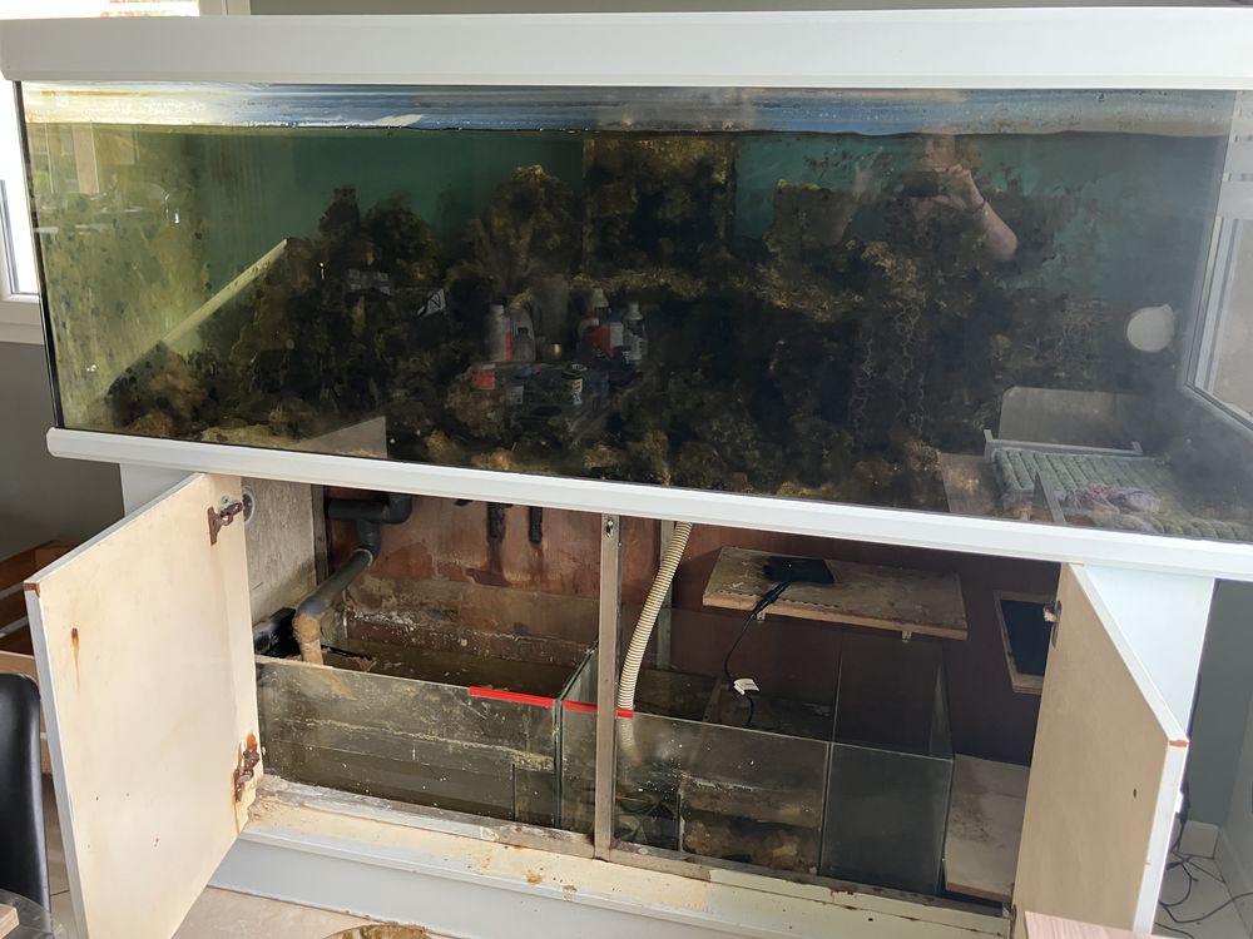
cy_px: 470
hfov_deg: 63.4
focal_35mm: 28
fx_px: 1014
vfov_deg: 49.7
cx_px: 626
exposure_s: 1/60
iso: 125
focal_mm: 3.99
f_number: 1.8
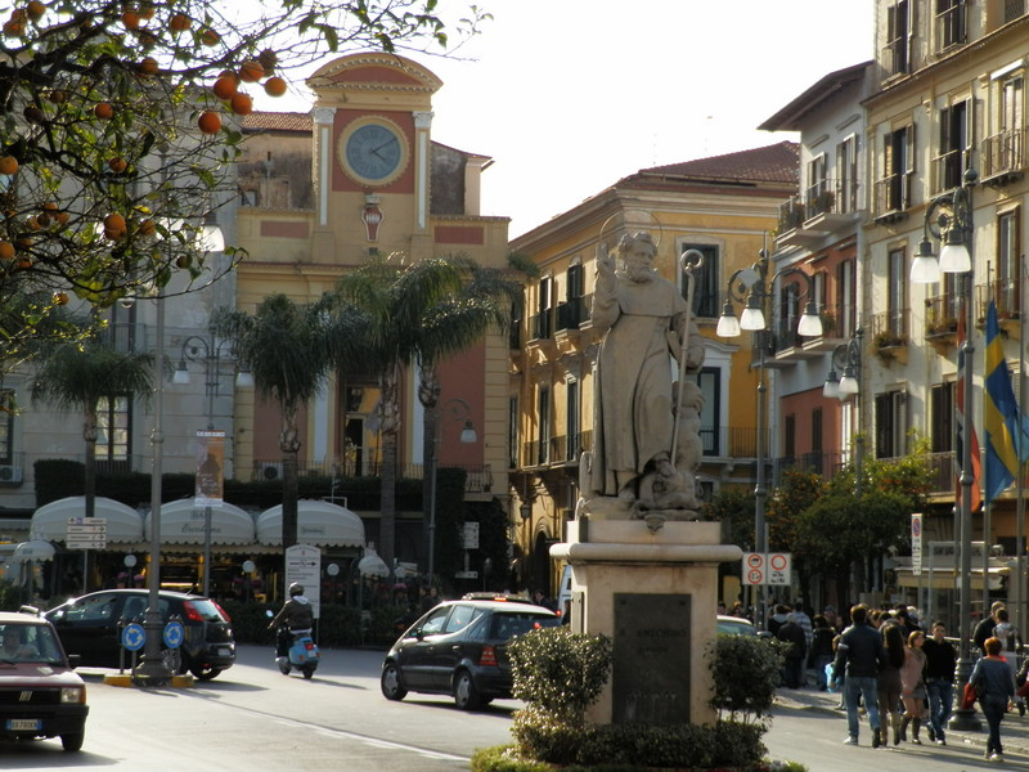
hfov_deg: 21.5
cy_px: 386
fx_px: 2705
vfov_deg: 16.2
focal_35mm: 91
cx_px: 514
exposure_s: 1/320
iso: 80
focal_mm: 16.25
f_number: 4.3
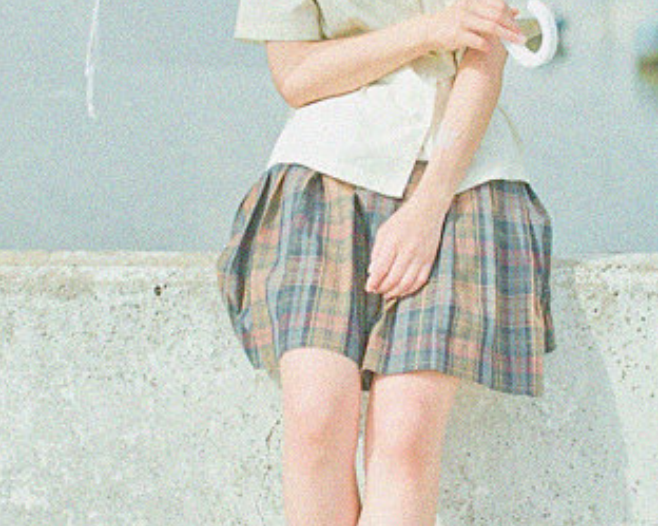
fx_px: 2996
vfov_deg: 10.0
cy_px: 168
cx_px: 403
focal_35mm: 154
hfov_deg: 12.5
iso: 100
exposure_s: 1/8000
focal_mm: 50
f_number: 2
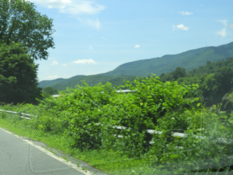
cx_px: 116
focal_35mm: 60
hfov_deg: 32.2
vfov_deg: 24.4
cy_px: 88
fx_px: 404
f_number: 4.2
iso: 100
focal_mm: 10.7
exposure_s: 1/640
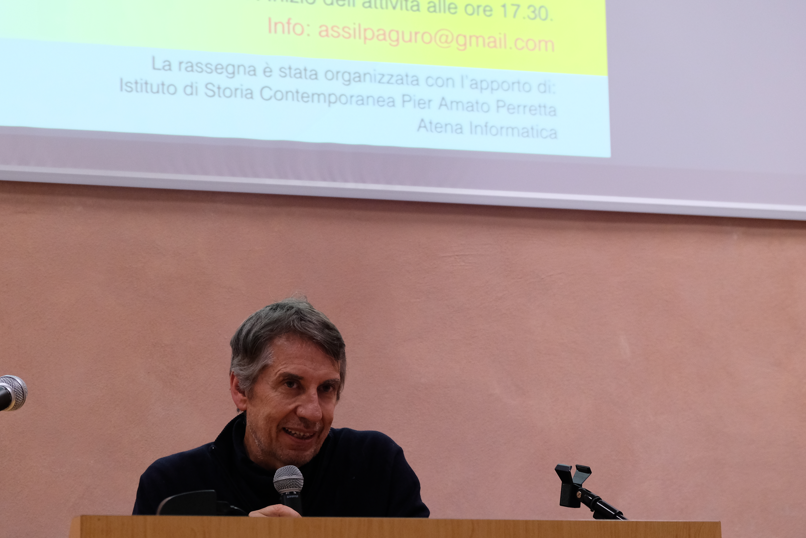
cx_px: 324
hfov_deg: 19.8
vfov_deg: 13.3
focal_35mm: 103
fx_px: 2306
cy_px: 307
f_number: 4
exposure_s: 1/60
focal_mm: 55
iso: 1600
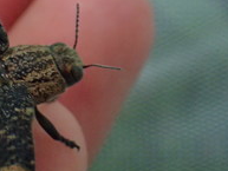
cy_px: -27
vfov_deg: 8.1
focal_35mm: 181
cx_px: 104
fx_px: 1193
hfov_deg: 10.9
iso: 800
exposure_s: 1/200
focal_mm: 12.6
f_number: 4
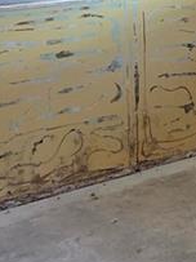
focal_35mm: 77
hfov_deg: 18.7
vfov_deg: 23.7
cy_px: -31
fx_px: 582
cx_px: 187
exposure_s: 1/82.1
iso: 400
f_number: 1.9
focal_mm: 2.2
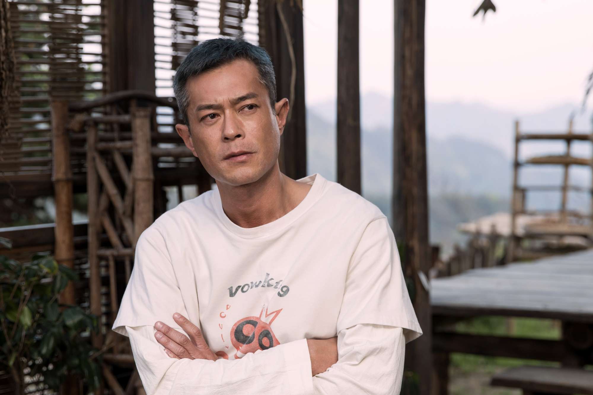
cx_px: 296
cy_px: 198
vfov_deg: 15.0
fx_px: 1499
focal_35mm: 91
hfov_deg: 22.4
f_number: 3.5
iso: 250
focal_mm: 61
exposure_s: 1/125
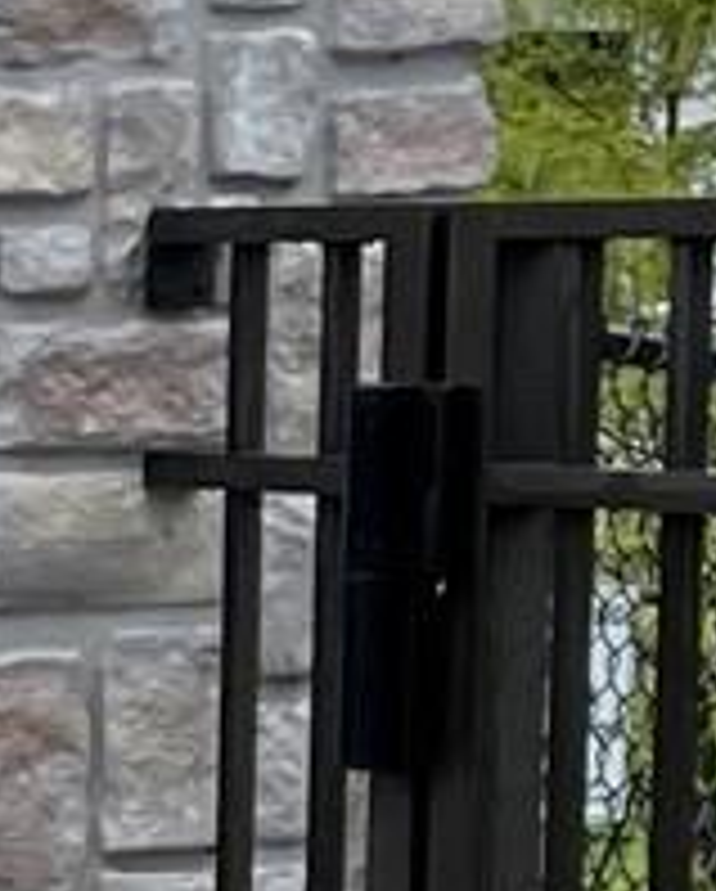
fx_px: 6924
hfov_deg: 5.1
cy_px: 1053
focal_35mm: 262
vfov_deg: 7.3
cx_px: -2472
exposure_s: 1/726
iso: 32
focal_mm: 5.1
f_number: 1.6
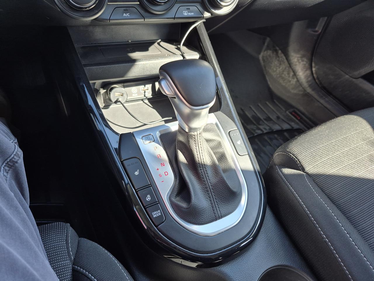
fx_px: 248
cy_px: 140
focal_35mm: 23
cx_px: 187
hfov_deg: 73.9
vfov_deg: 58.9
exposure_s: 1/180
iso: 64
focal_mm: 5.4
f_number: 1.8
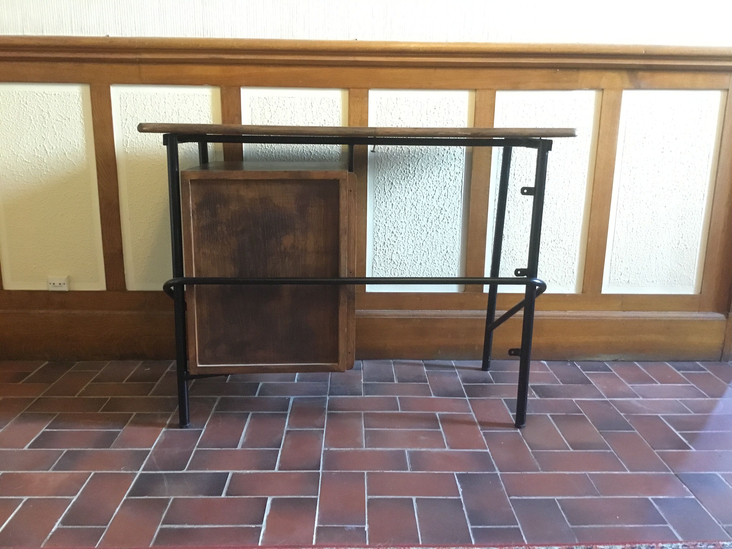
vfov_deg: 45.4
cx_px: 366
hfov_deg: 58.4
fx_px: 656
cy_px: 274
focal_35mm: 31
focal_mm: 3.3
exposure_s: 1/17
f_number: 2.4
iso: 500
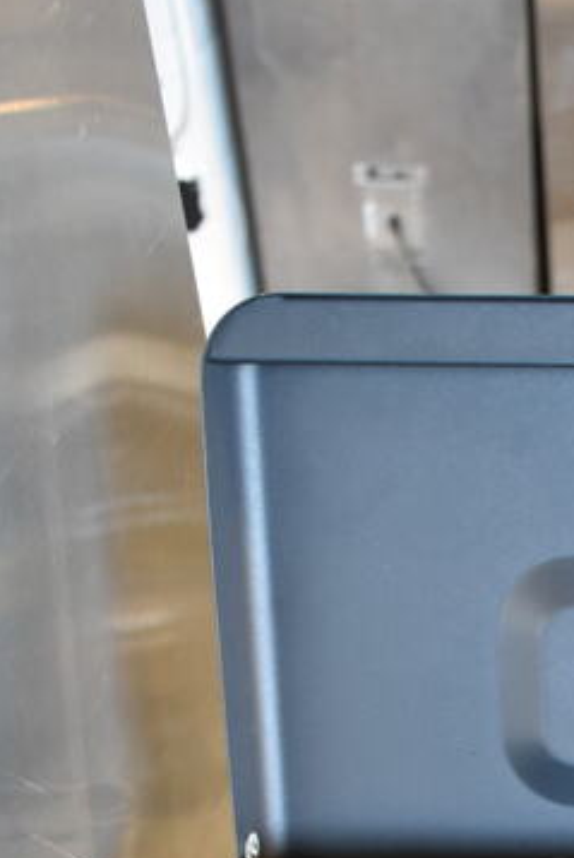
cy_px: 970
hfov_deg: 18.6
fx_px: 1645
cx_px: 708
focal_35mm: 69
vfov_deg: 26.6
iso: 1400
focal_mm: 18
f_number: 3.5
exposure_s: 1/30
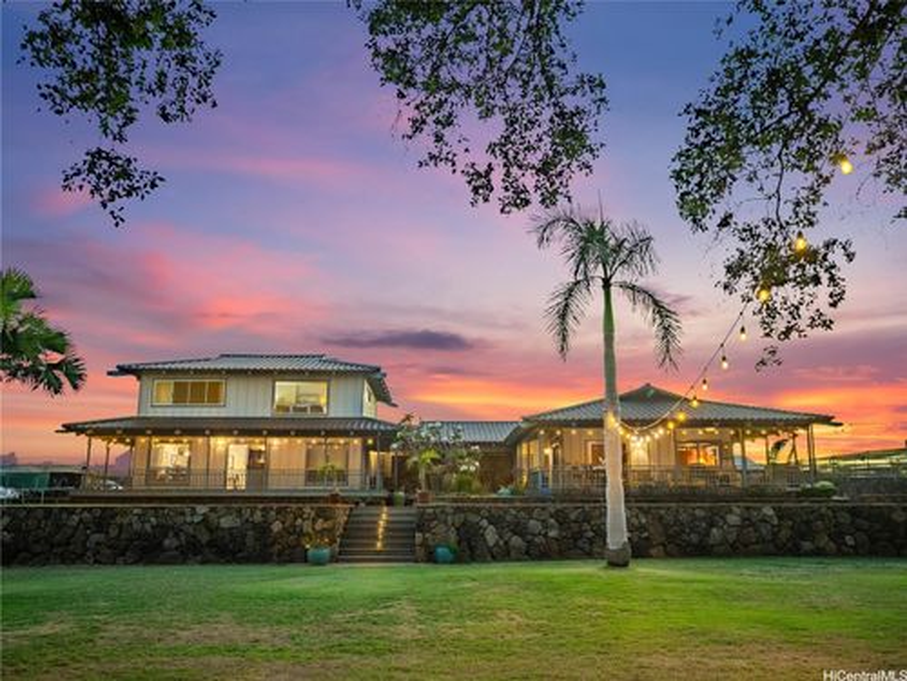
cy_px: 340
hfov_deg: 63.4
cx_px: 454
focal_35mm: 28
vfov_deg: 49.7
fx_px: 734
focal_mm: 14
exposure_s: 1/320
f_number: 4
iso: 400
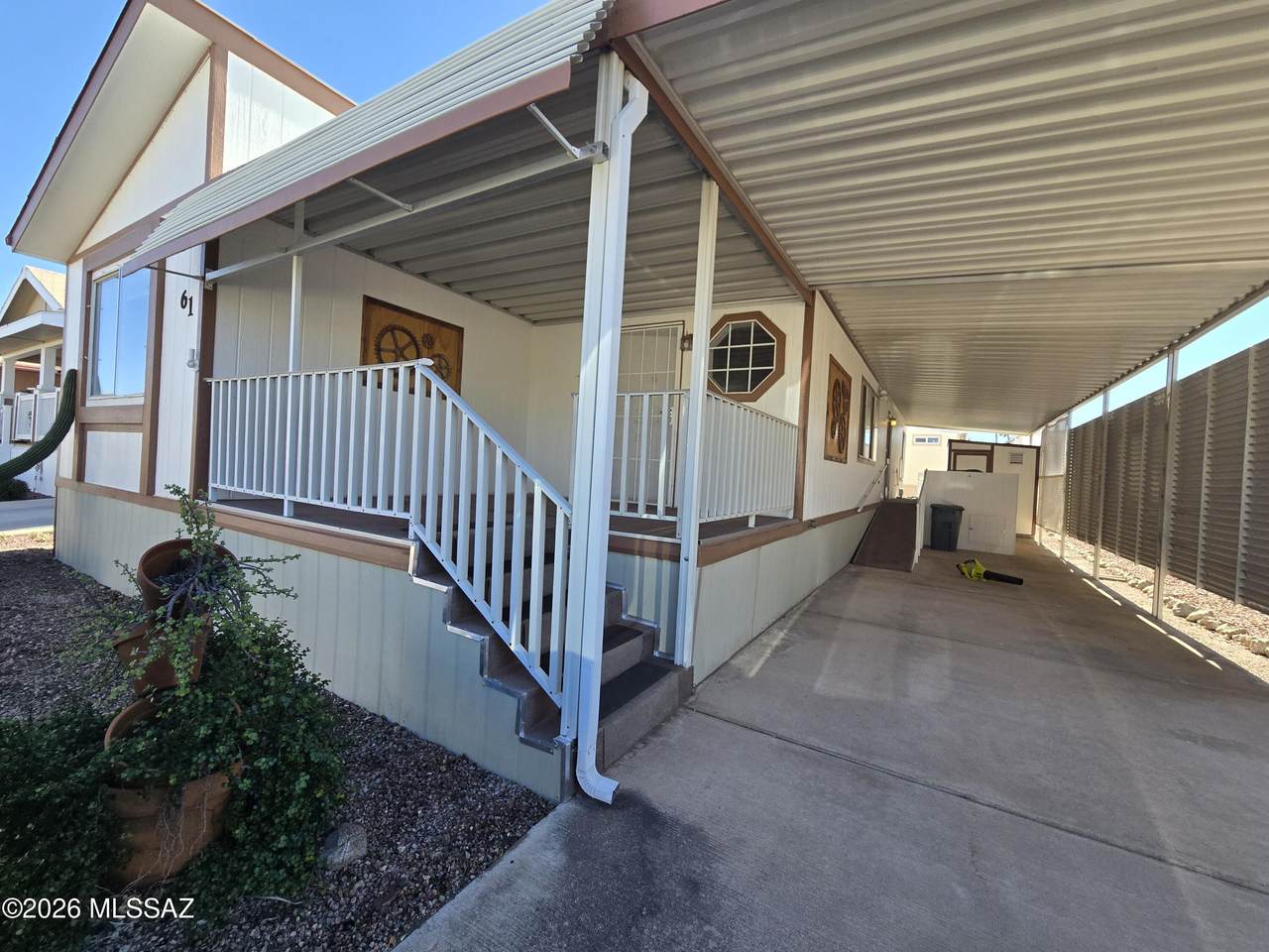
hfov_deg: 106.2
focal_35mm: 13
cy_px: 476
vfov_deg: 89.9
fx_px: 477
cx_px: 634
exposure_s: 1/533
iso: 50
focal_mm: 2.2
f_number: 2.2
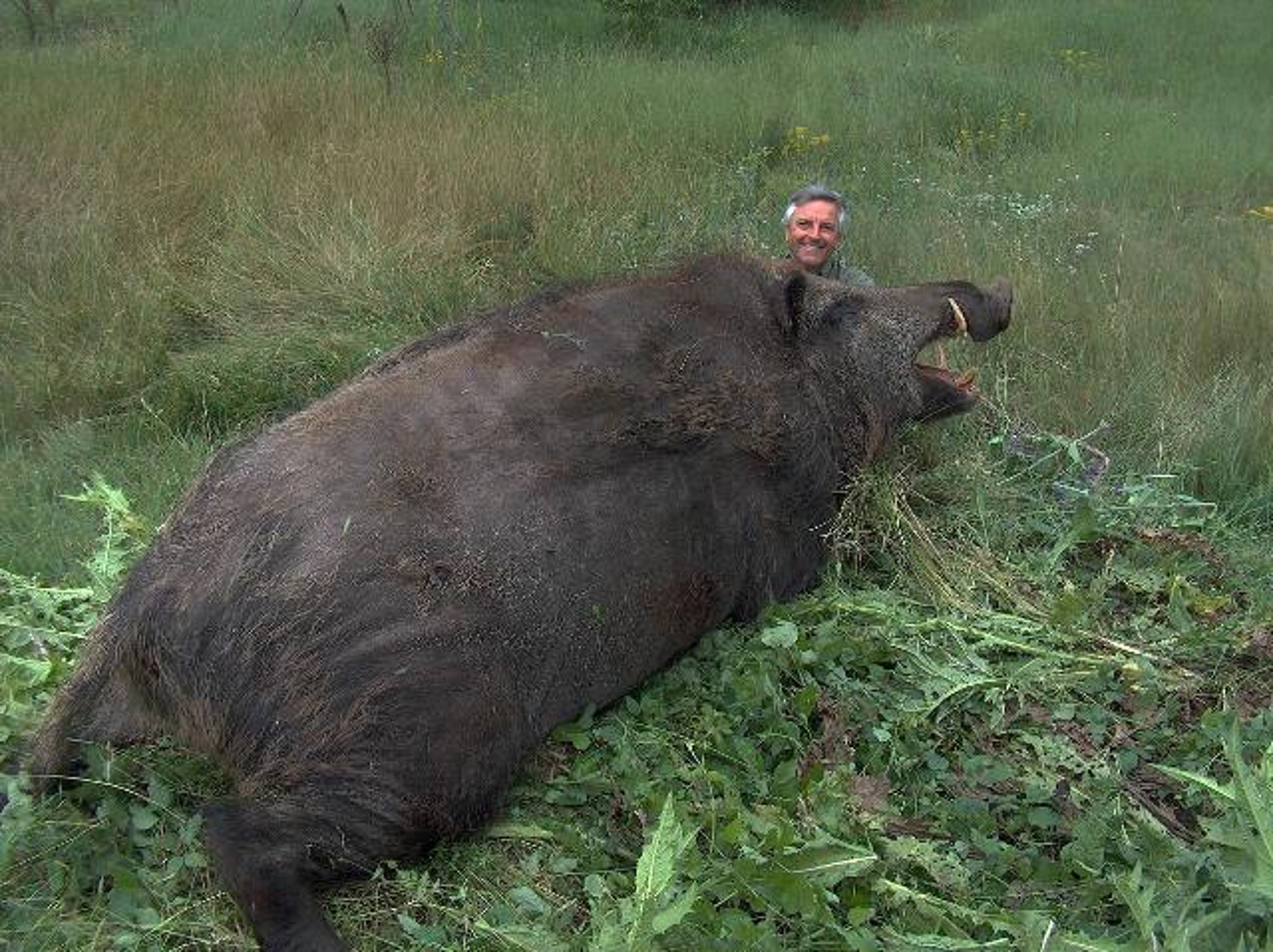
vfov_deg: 38.6
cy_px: 476
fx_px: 1360
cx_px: 636
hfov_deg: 50.2
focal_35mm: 37
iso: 100
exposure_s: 1/244
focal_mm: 7.6
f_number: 4.8
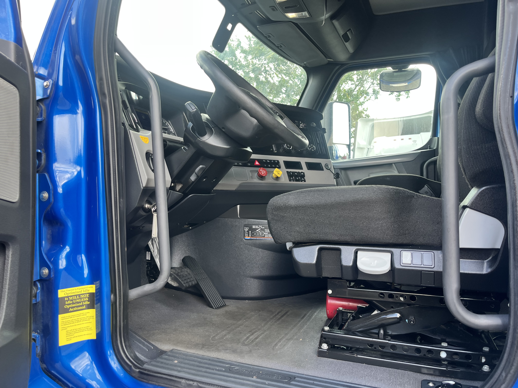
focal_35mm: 26
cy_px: 194
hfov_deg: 67.3
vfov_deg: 53.1
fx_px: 389
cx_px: 259
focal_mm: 5.1
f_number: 1.6
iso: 40
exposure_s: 1/121
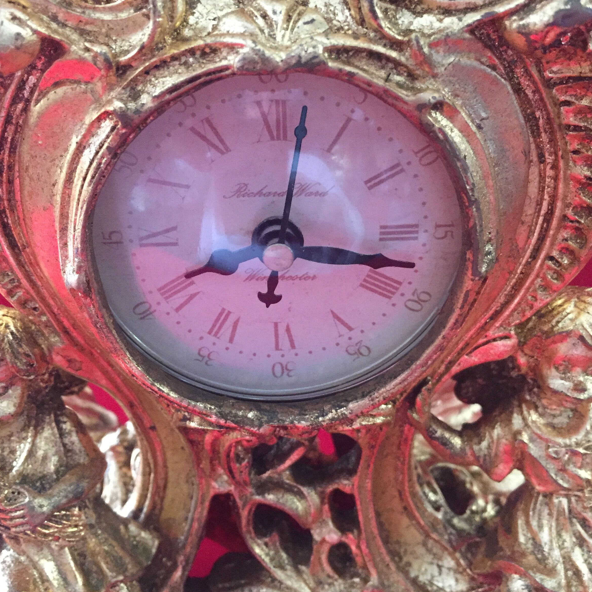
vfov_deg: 45.9
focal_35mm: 36
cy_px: 259
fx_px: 697
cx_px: 286
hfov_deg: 46.0
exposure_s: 1/25
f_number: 2.2
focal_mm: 4.15
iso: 250
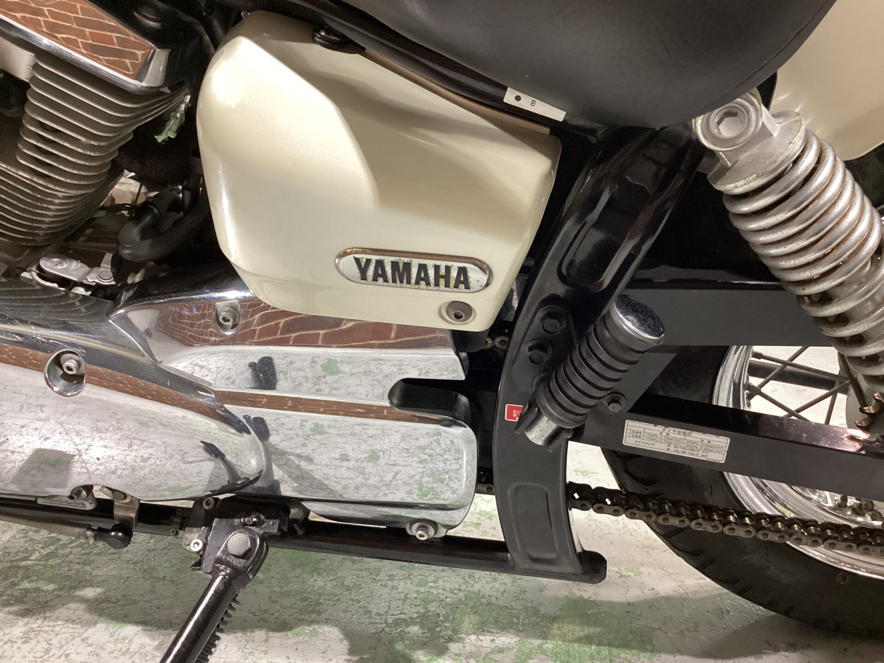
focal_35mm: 31
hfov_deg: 58.4
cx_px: 442
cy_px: 332
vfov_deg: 45.4
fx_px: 792
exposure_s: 1/30
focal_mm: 3.3
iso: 400
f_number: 2.4
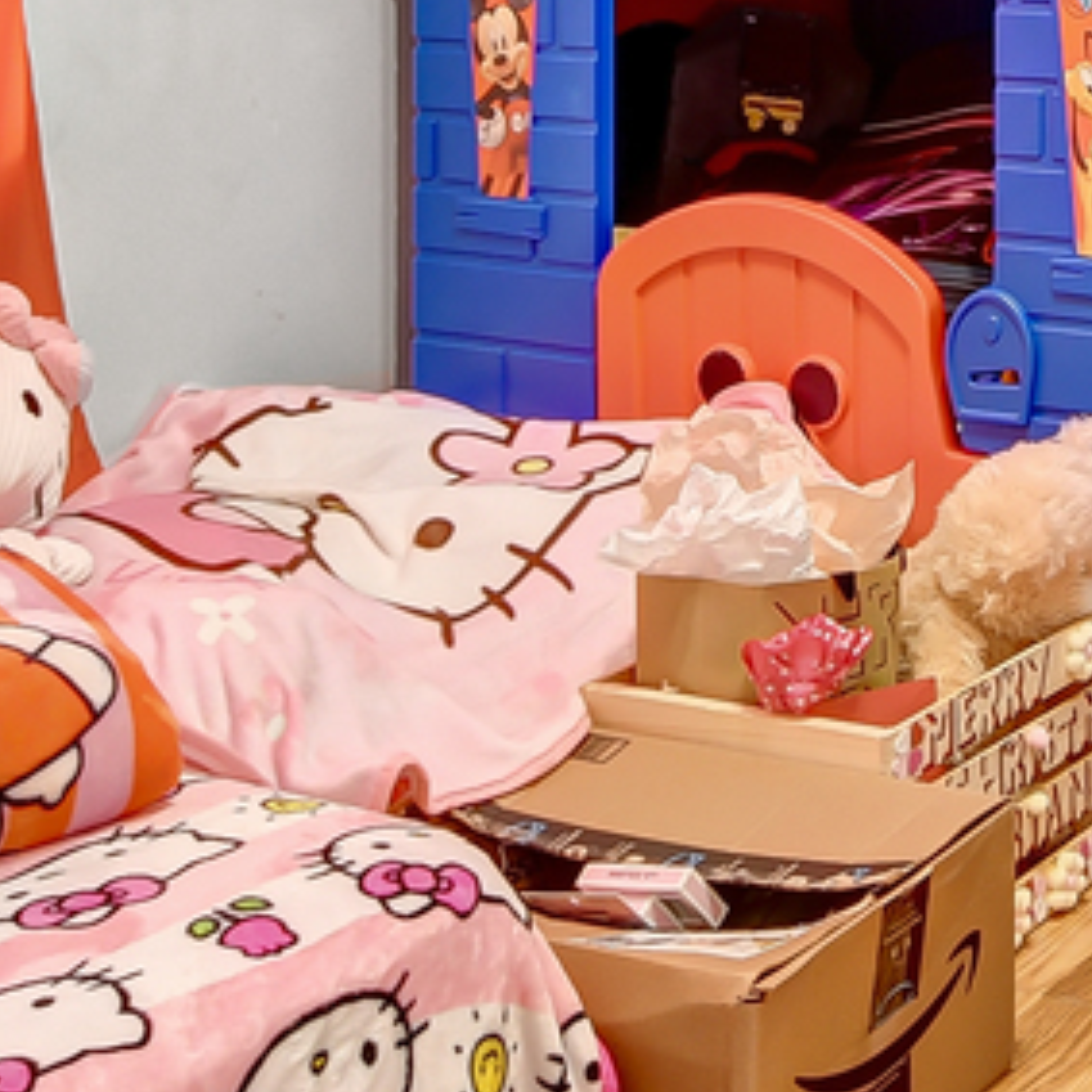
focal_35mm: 73
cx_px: 1474
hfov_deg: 21.2
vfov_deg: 21.1
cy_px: -386
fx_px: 2605
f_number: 3.5
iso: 200
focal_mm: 10
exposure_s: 1/13
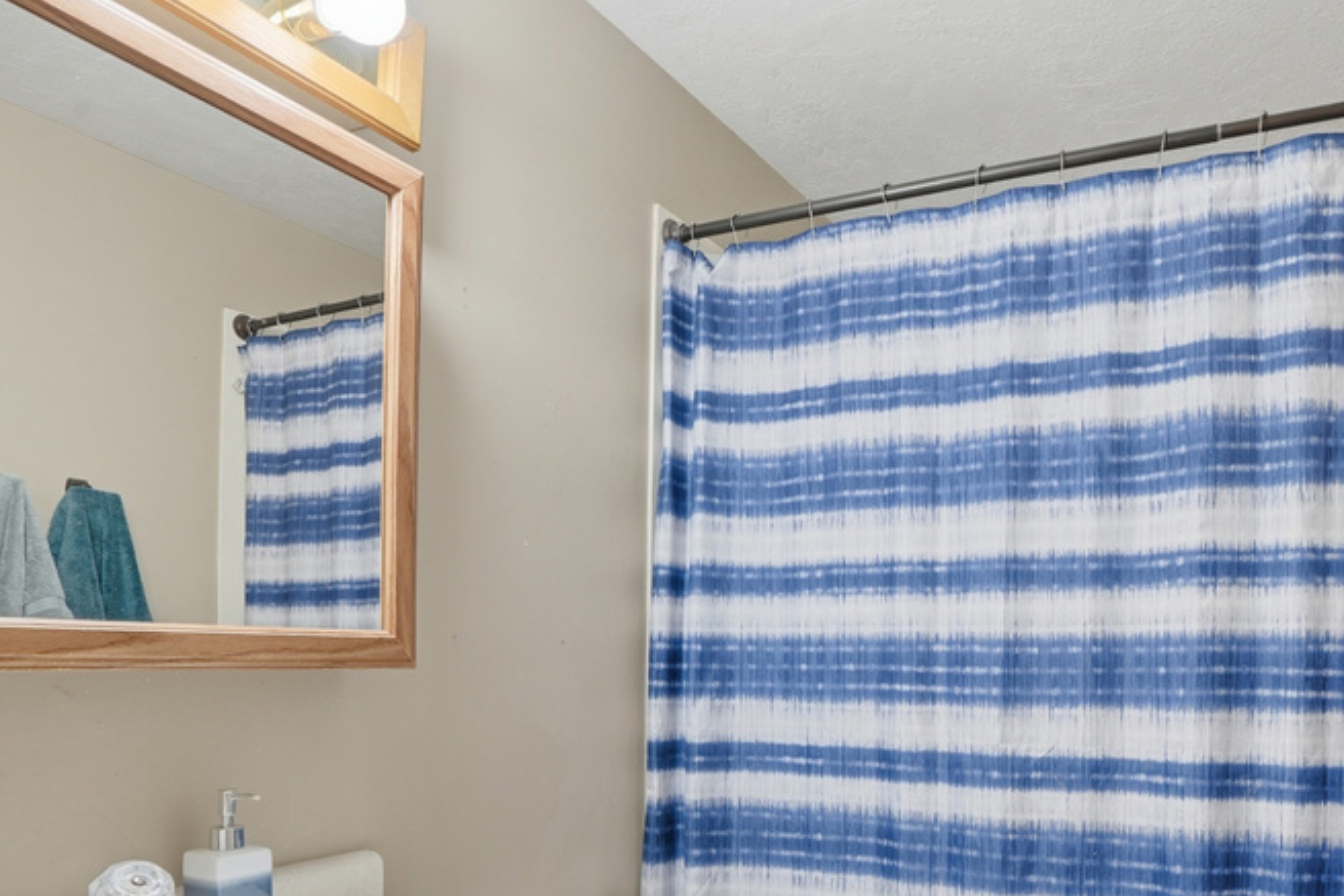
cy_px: 671
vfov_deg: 49.3
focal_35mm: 25
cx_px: 860
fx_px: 933
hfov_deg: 70.1
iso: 250
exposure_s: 1/50
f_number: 9
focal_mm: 16
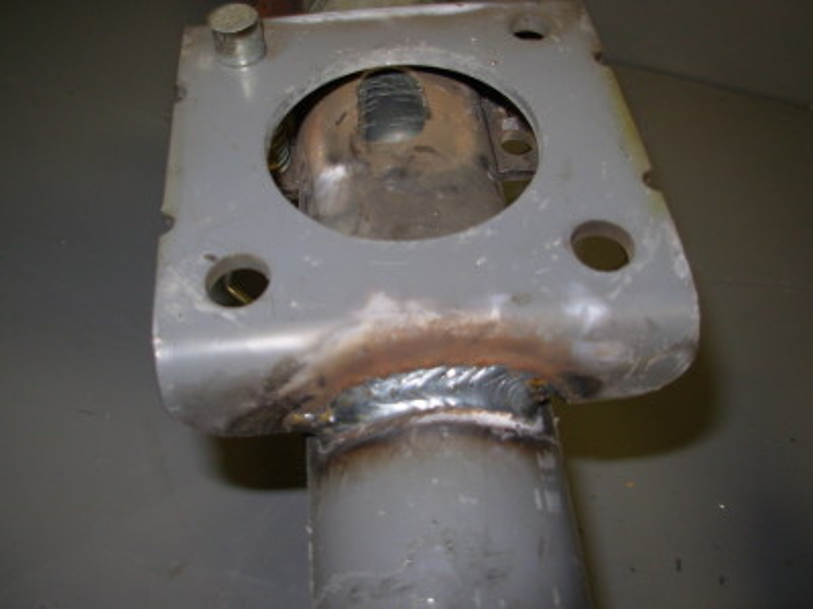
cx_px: 406
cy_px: 304
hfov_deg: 49.0
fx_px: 892
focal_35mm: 38
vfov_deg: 37.7
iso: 50
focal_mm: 6.3
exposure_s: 1/32
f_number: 2.9
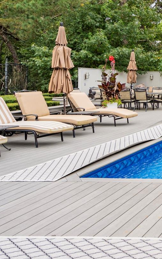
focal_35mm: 41
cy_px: 85
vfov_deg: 47.4
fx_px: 290
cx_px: 301
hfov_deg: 20.5
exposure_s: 1/200
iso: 250
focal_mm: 16
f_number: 6.3
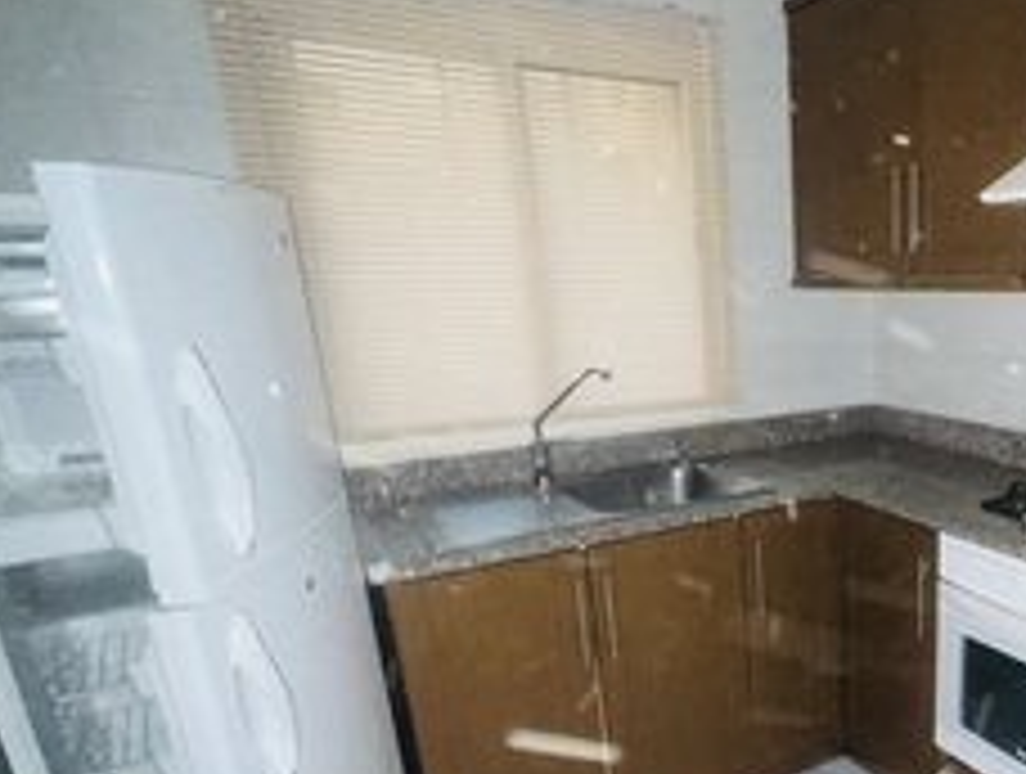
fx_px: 772
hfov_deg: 60.3
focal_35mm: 26
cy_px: 529
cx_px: 857
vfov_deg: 52.0
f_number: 1.8
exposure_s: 1/34
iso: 125
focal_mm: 1.57
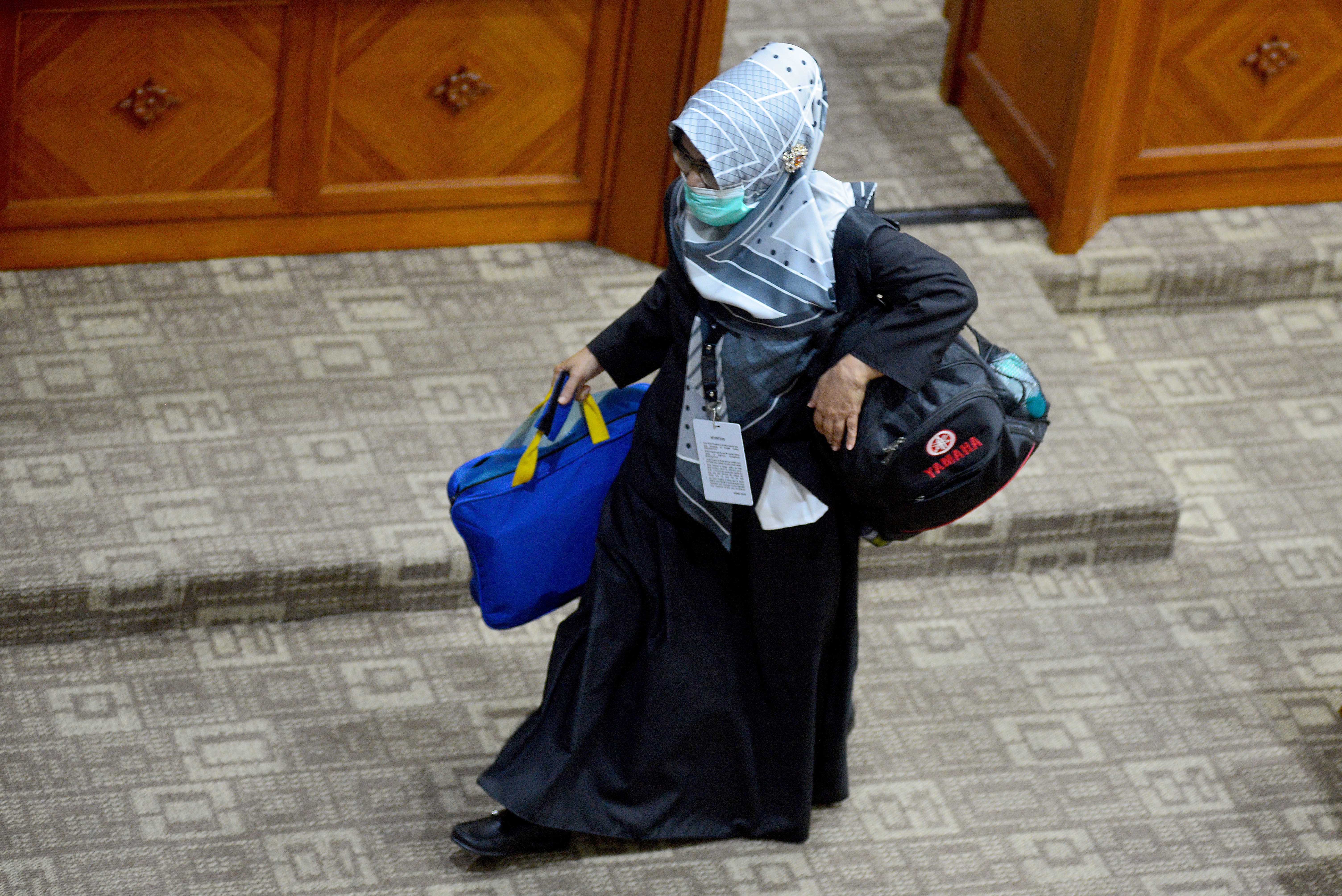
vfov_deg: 12.2
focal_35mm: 112
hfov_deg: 18.3
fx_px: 4176
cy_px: 448
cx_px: 671
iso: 2500
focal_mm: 112
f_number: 2.8
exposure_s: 1/125
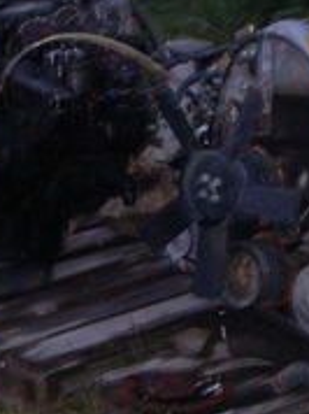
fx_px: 1635
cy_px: 237
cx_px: 225
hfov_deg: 10.8
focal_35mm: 137
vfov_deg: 14.4
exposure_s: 1/30
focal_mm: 6.7
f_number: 3.5
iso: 250
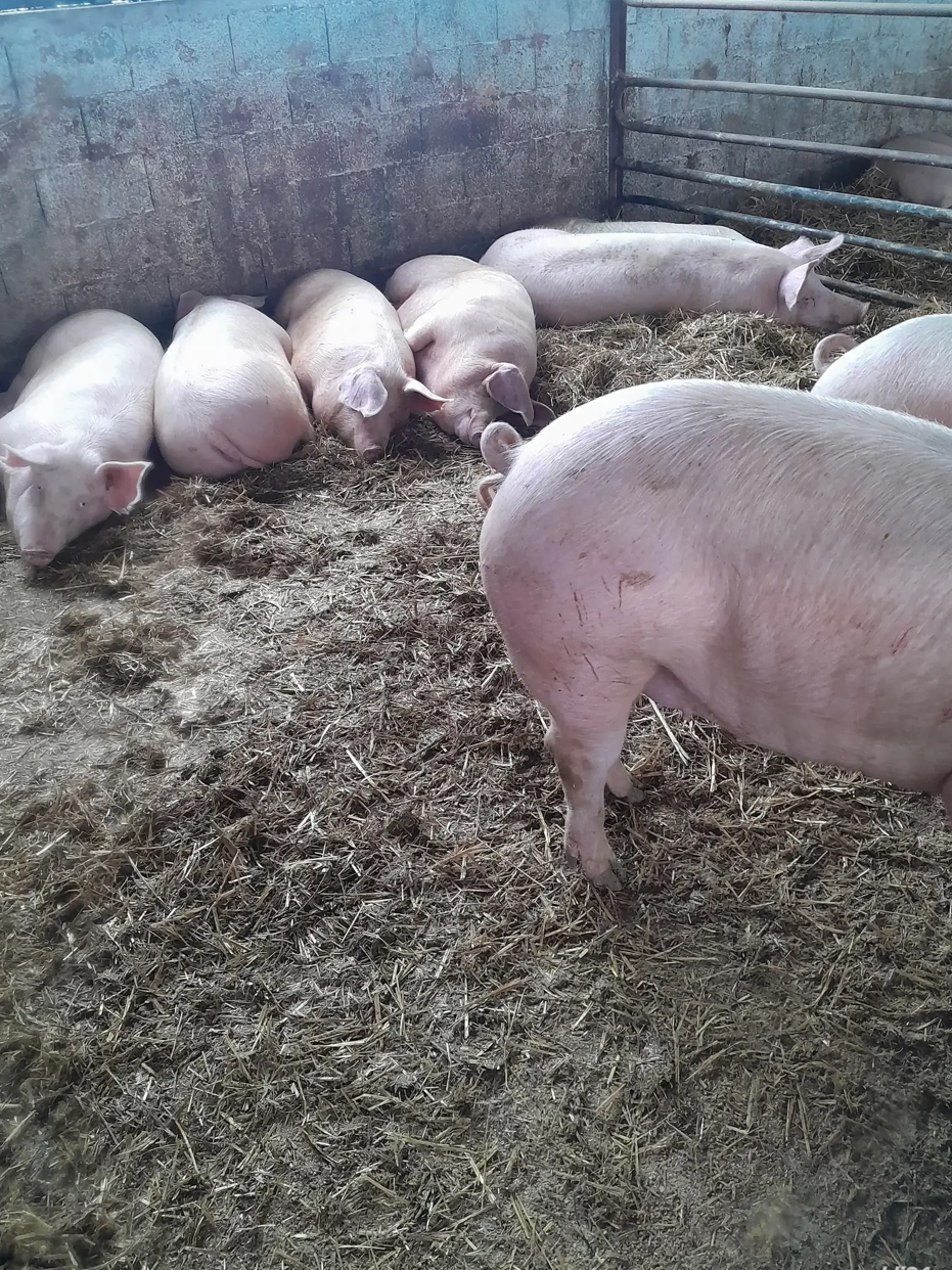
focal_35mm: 29
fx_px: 1064
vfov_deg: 61.6
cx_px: 451
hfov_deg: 48.2
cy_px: 606
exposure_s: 1/33
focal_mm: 4
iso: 320
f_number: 1.8
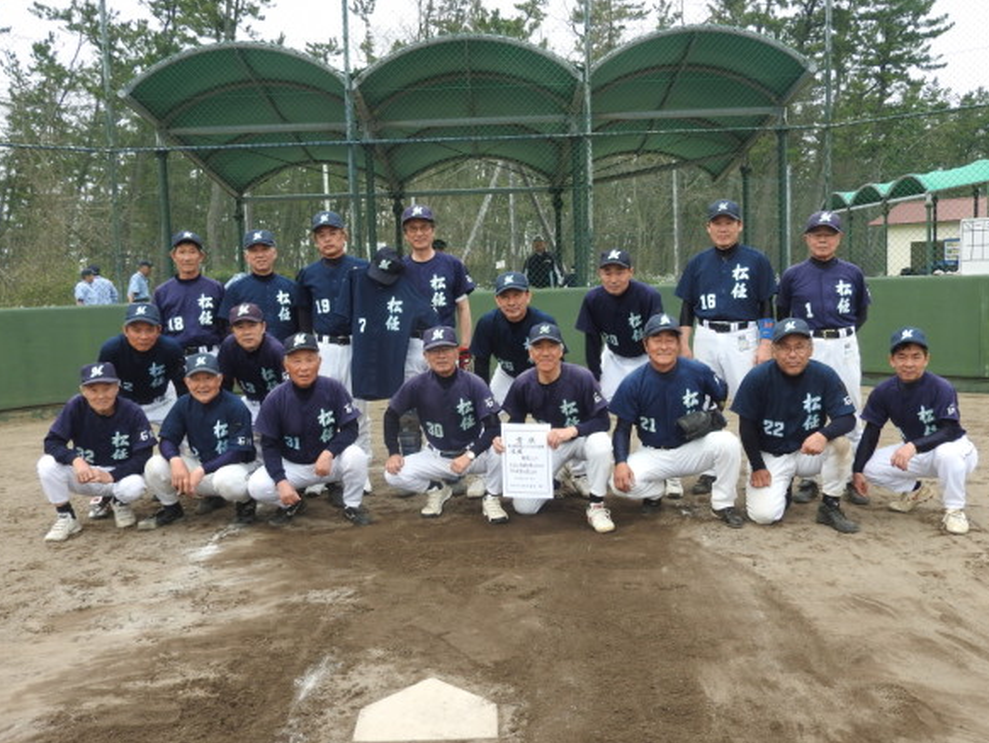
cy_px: 379
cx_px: 491
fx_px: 972
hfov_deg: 53.9
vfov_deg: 41.8
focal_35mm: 34
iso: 100
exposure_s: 1/320
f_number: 3.6
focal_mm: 5.9
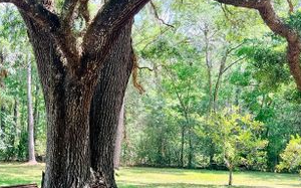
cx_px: 91
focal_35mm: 46
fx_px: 377
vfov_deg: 27.7
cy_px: 128
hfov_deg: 42.7
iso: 50
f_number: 1.5
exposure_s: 1/400
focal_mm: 5.7
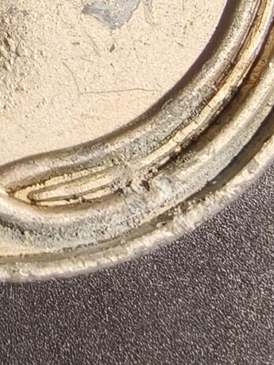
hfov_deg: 15.8
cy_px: 55
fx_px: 950
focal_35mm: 90
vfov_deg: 21.4
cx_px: -49
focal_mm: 2.32
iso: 160
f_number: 2
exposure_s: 1/100
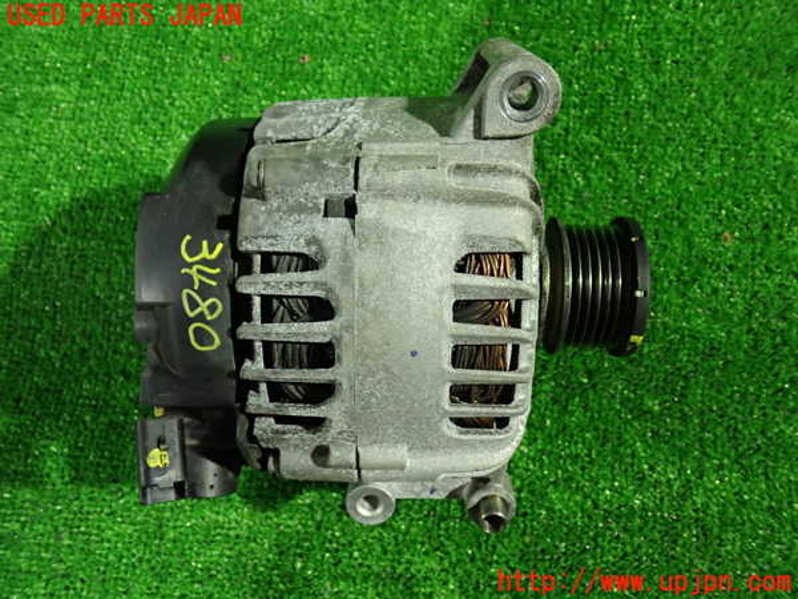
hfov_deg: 60.0
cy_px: 300
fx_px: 692
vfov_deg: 46.8
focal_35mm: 30
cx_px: 399
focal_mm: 5.4
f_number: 2.3
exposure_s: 1/30
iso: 800
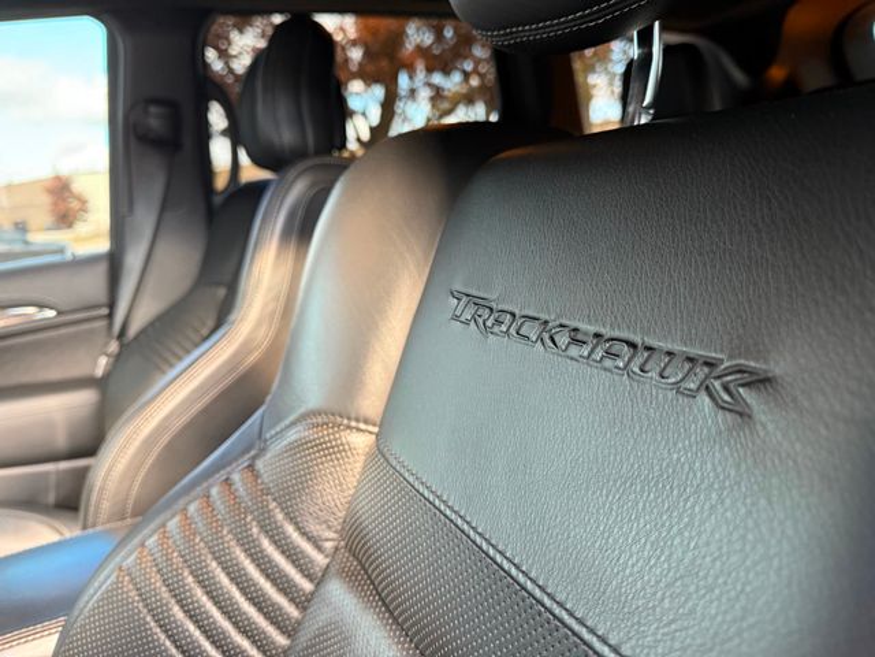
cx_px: 438
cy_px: 328
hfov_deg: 71.6
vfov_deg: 56.8
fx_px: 607
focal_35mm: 24
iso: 400
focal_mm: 6.76
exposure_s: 1/60
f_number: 1.78
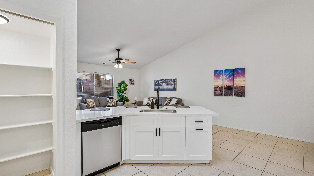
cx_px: 158
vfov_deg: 63.8
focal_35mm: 17
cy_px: 95
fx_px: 142
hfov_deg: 95.9
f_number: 8
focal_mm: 16
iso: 800
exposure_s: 1/40
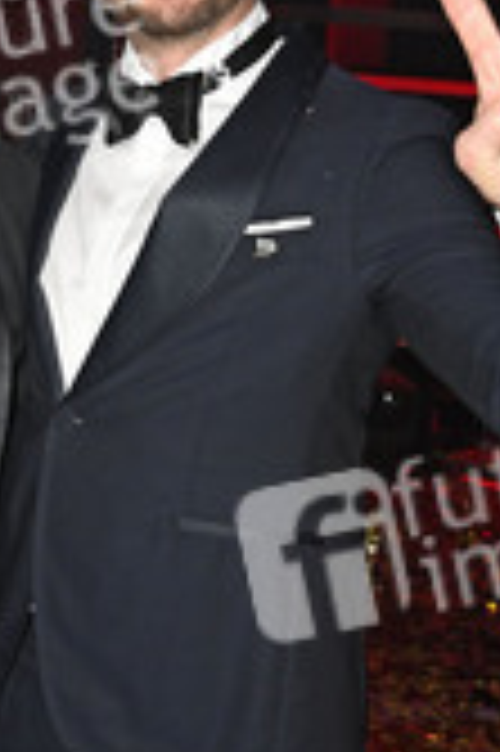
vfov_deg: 28.1
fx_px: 1503
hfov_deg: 18.6
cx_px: 59
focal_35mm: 72
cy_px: 311
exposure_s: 1/250
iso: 2000
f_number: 6.3
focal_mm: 30
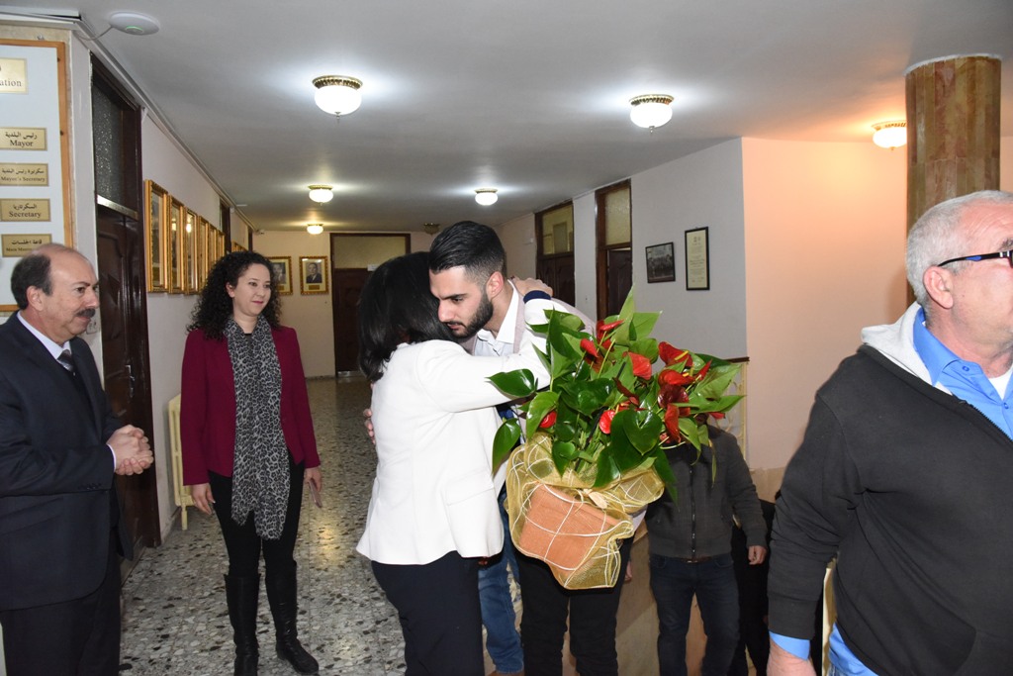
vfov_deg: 53.1
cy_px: 338
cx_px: 506
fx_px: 675
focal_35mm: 24
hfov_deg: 73.7
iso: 6400
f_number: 8
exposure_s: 1/60
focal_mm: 24
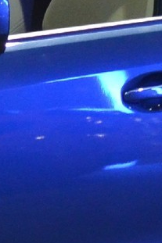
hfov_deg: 4.7
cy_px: 44
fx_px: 1953
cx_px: -143
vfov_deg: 7.1
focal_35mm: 289
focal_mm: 24
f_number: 2.8
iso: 1600
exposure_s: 1/20
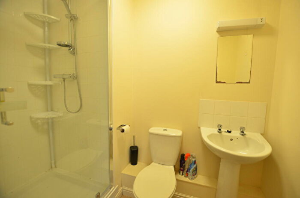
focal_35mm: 15
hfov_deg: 100.5
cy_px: 99
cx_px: 150
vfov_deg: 77.0
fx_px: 125
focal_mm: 10
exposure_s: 1/100
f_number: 3.5
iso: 1000
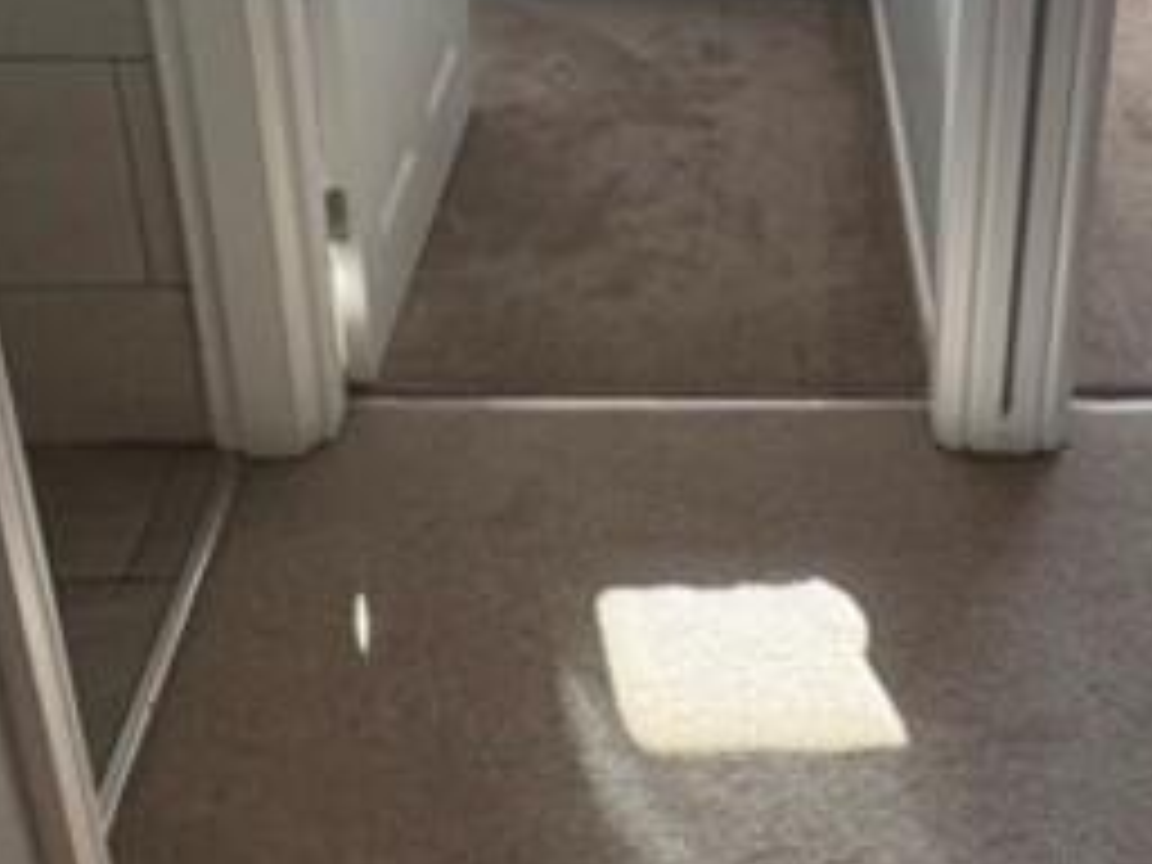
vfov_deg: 25.0
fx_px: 1864
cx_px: 756
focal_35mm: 56
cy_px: 20
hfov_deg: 34.1
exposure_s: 1/144
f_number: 2.2
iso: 125
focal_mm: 2.22
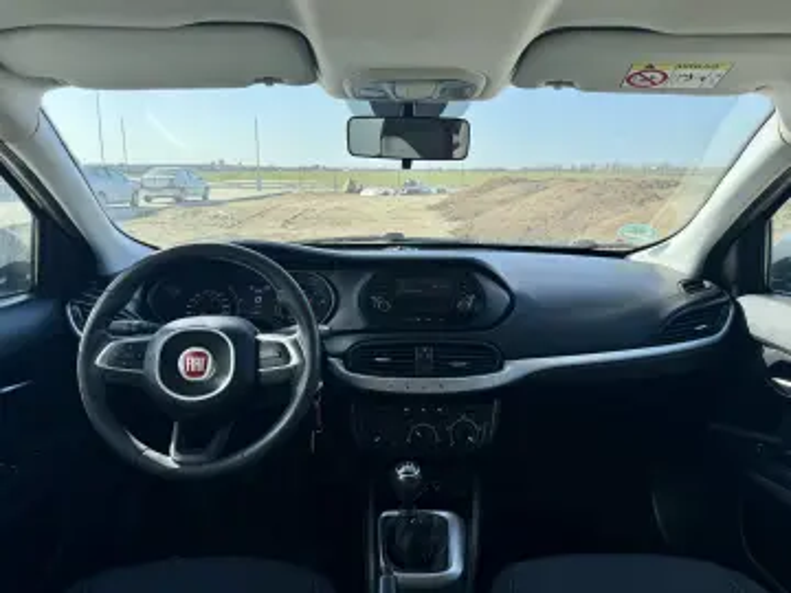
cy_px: 296
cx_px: 396
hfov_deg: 71.6
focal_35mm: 24
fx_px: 548
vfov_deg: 56.8
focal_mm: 6.76
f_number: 1.78
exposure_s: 1/1770
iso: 100
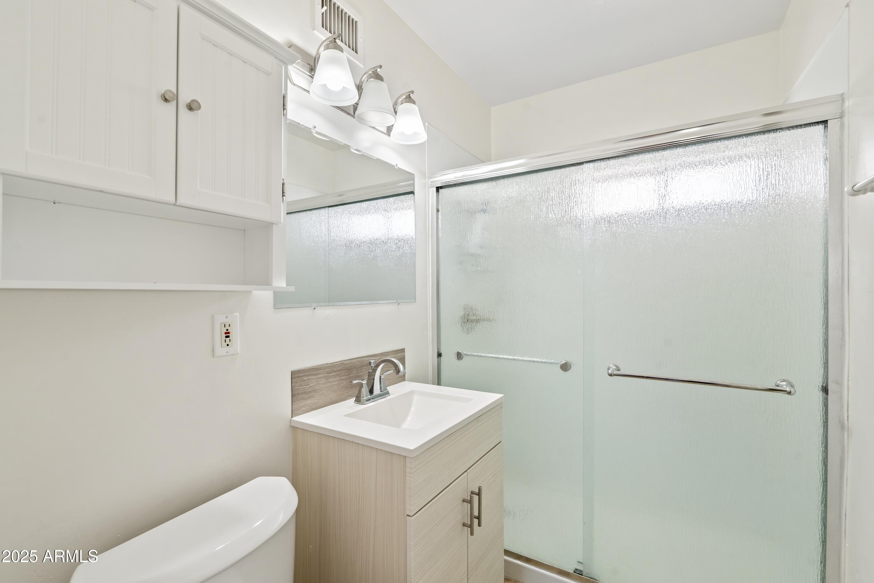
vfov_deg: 73.7
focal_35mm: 16
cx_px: 437
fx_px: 388
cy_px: 292
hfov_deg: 96.7
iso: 800
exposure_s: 1/10
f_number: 9
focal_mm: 16
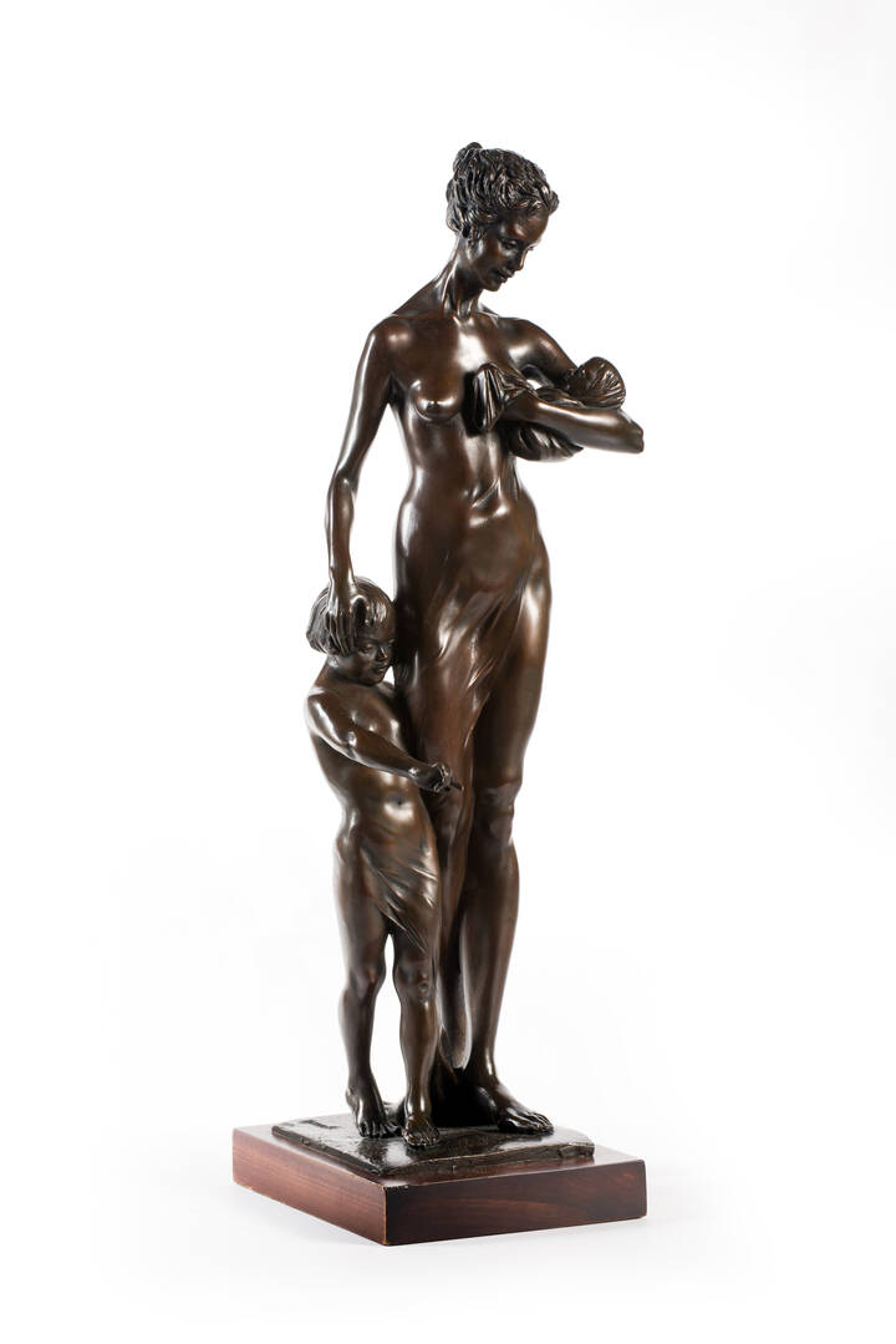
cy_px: 672
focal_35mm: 122
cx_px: 448
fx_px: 4551
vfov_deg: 16.8
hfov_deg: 11.2
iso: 125
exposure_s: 1/200
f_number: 11
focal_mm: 122
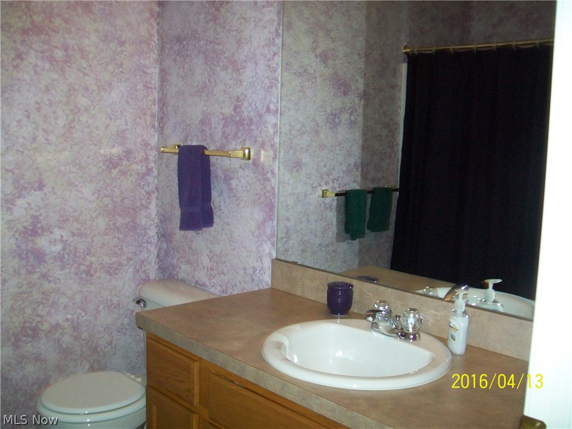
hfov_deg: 51.4
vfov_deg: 39.7
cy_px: 214
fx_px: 595
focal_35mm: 36
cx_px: 286
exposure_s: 1/60
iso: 160
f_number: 2.7
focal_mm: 6
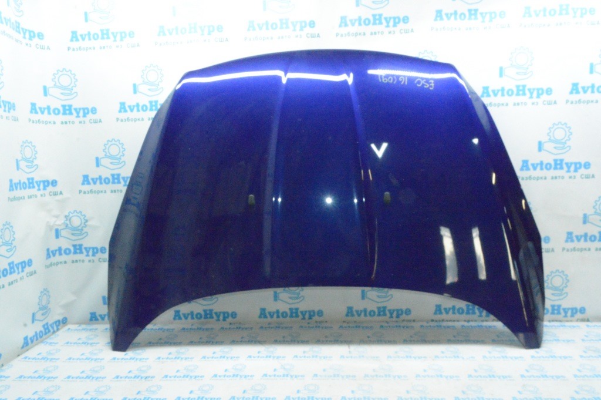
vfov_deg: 47.9
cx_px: 300
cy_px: 200
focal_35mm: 27
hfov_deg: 67.4
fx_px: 450
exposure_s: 1/40
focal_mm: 18
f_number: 22
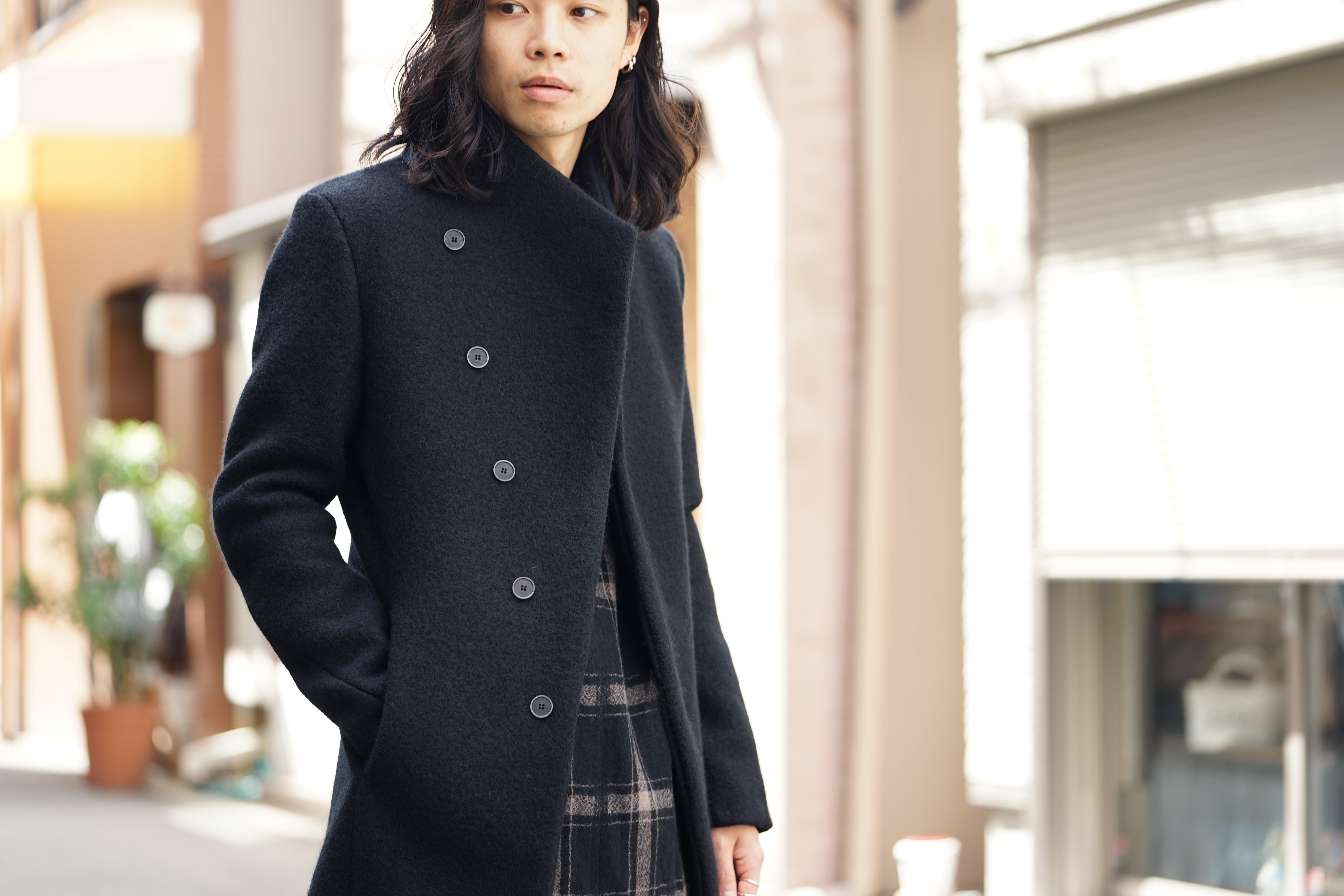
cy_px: 448
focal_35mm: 90
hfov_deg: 22.6
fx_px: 3360
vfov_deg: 15.2
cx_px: 672
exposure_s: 1/100
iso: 100
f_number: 3.2
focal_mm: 90
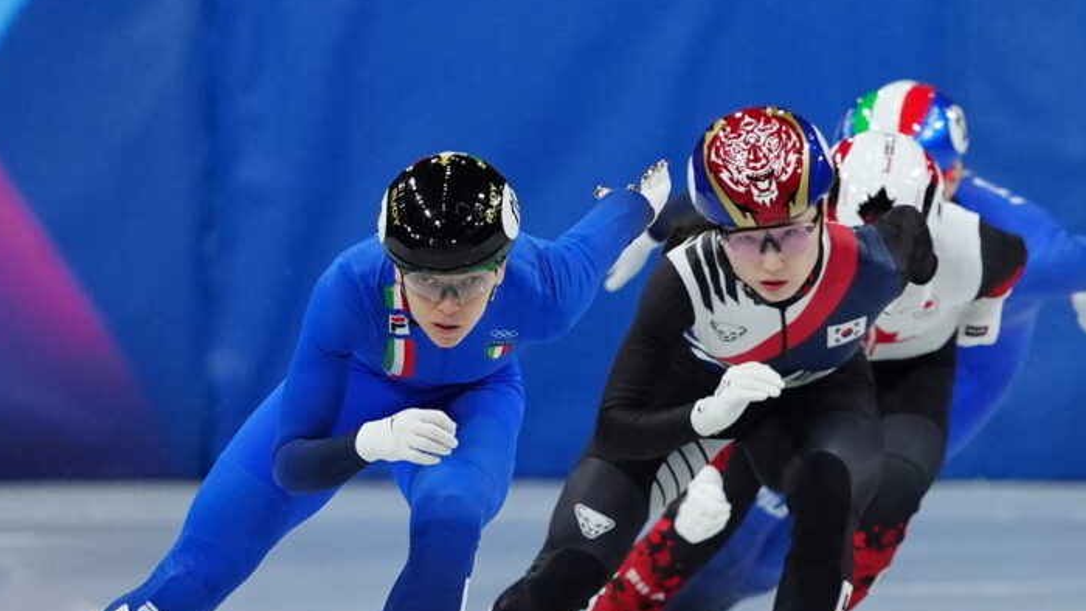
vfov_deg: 2.7
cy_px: 506
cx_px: 586
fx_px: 12932
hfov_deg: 4.8
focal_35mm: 449
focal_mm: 300
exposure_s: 1/2000
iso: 2000
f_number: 2.8
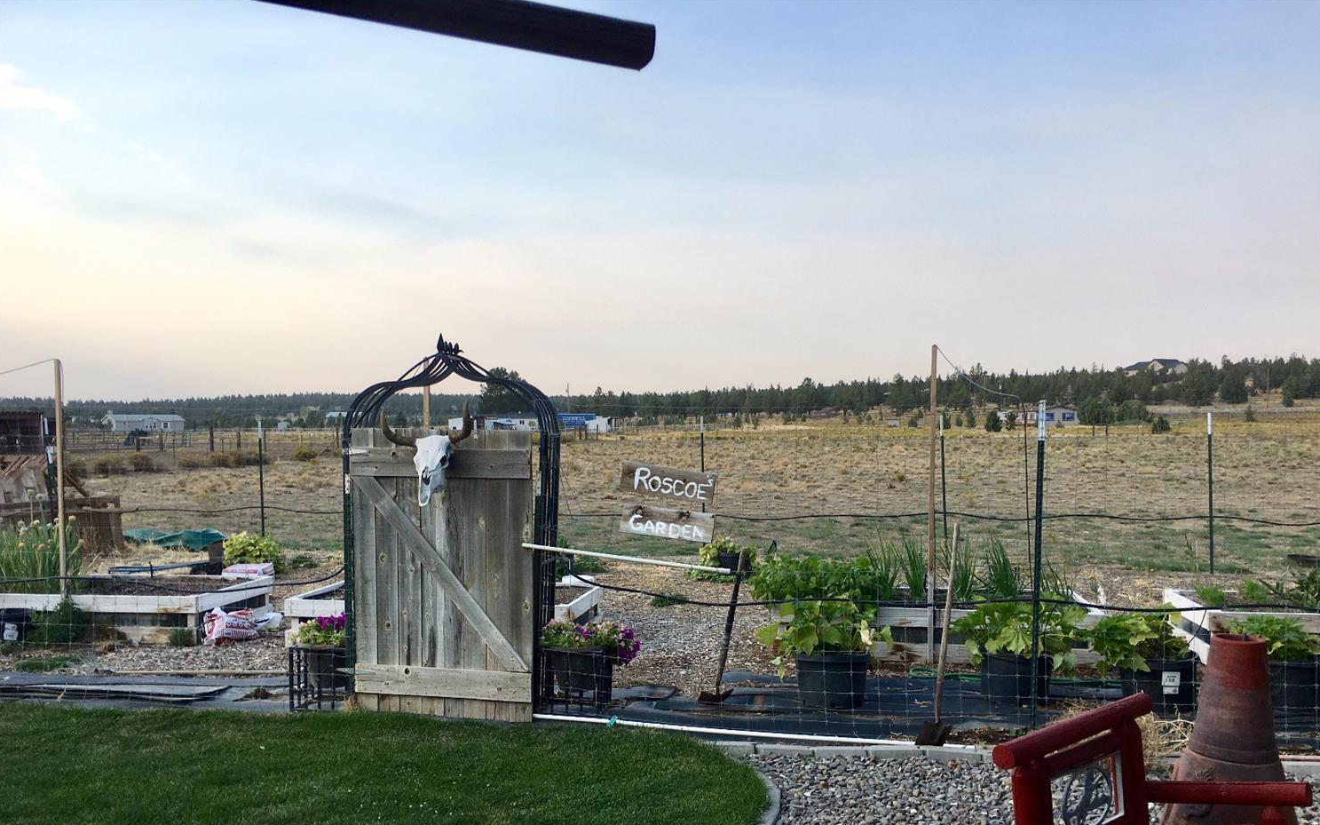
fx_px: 1115
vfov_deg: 40.4
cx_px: 660
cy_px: 496
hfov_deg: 61.2
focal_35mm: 31
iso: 25
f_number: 2.2
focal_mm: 4.15
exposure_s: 1/646
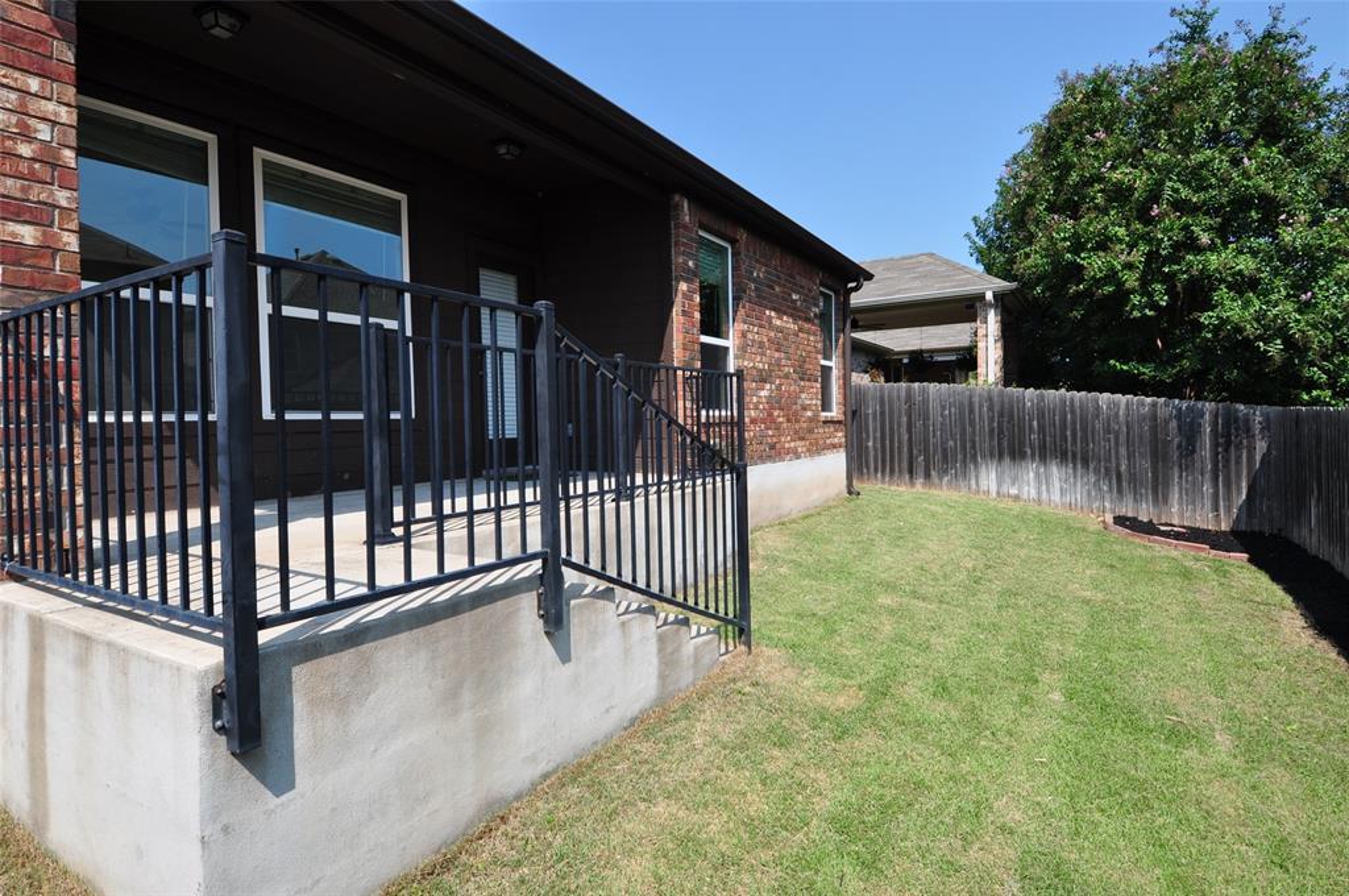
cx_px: 674
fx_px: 674
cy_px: 448
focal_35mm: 18
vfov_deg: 67.2
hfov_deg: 90.1
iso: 200
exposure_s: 1/320
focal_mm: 12
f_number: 10
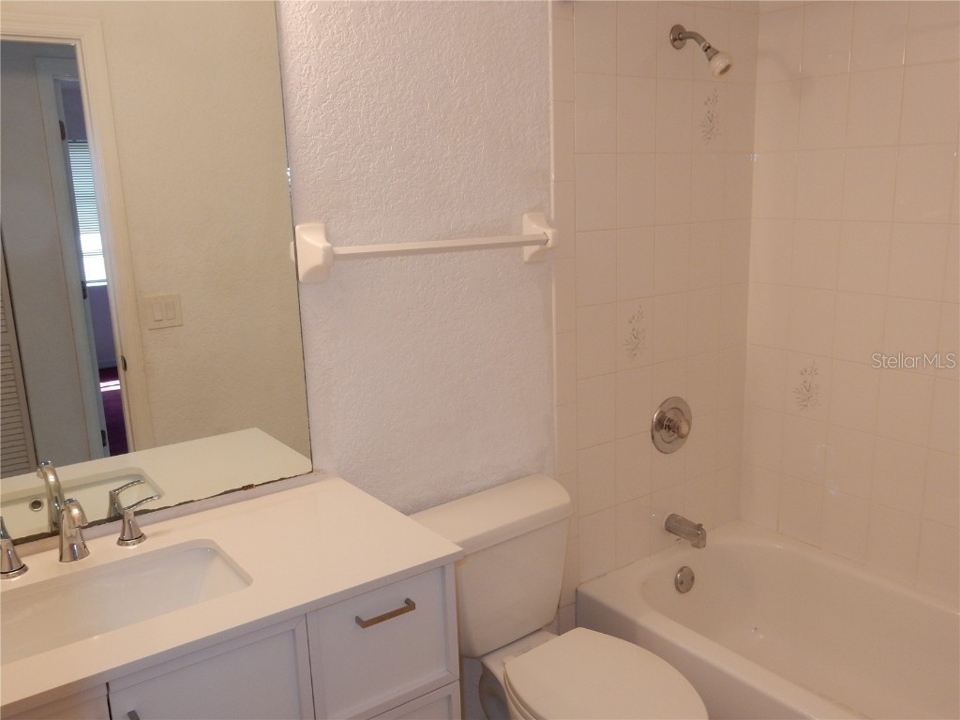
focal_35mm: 30
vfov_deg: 46.8
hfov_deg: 60.0
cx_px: 480
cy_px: 360
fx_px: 832
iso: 160
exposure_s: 1/30
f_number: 4
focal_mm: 5.4
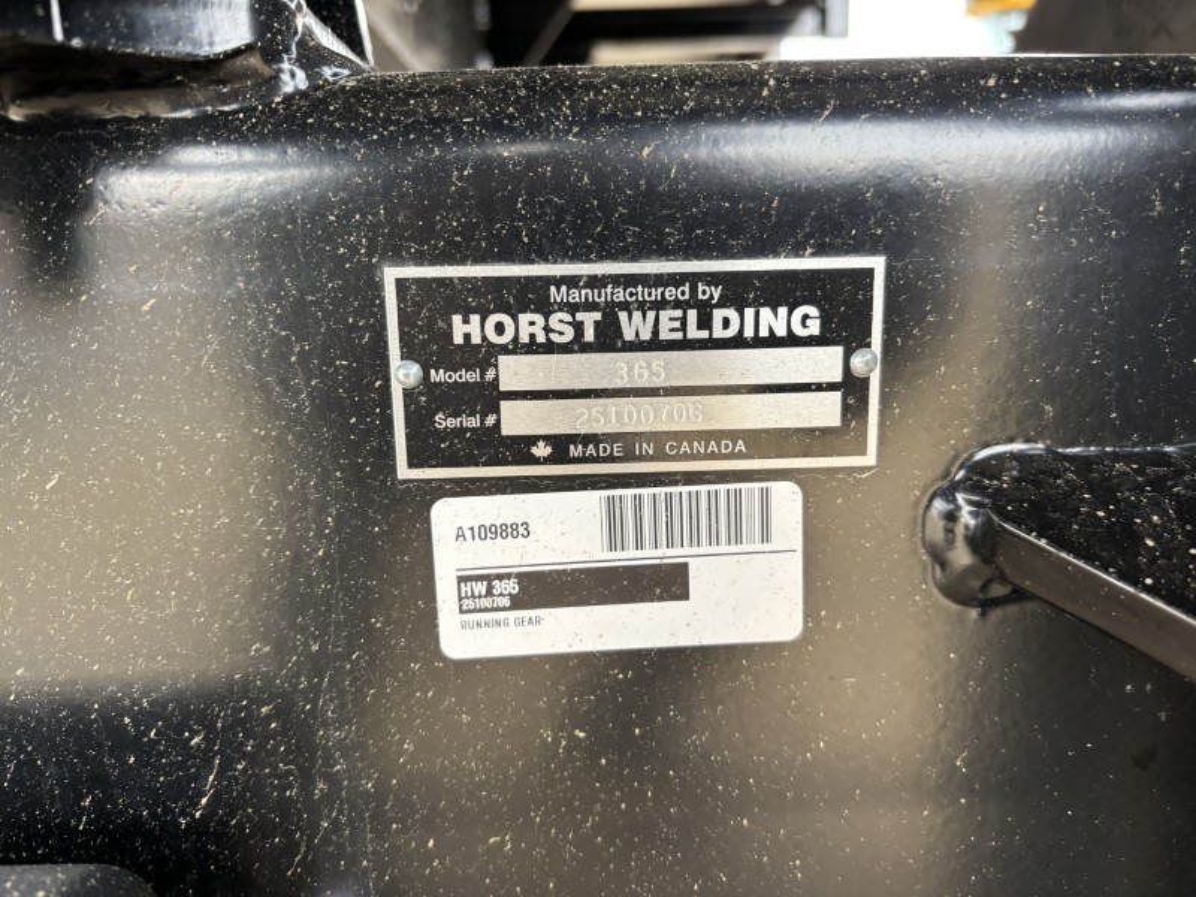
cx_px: 598
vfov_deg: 53.1
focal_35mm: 26
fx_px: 898
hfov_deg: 67.3
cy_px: 448
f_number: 1.6
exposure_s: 1/121
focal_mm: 5.96
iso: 100
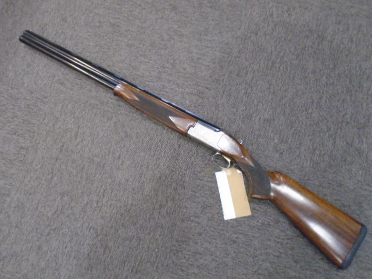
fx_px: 279
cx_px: 186
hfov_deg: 67.3
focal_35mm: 26
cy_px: 140
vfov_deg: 53.1
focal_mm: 4.6
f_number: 3.2
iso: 800
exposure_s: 1/40
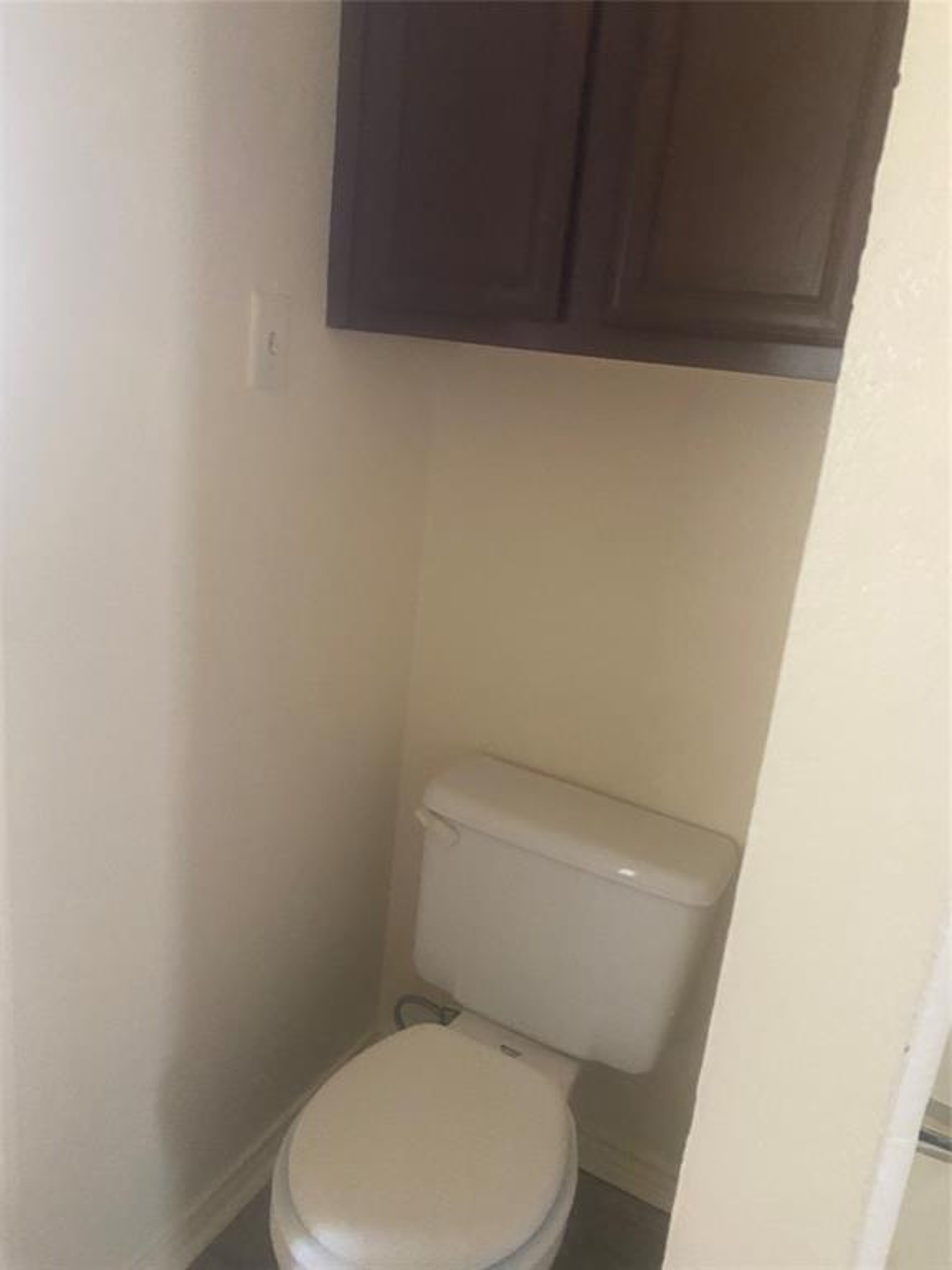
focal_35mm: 26
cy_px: 635
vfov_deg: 67.3
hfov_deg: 53.1
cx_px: 476
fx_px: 953
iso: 500
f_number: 1.8
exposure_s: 1/45
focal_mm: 4.25
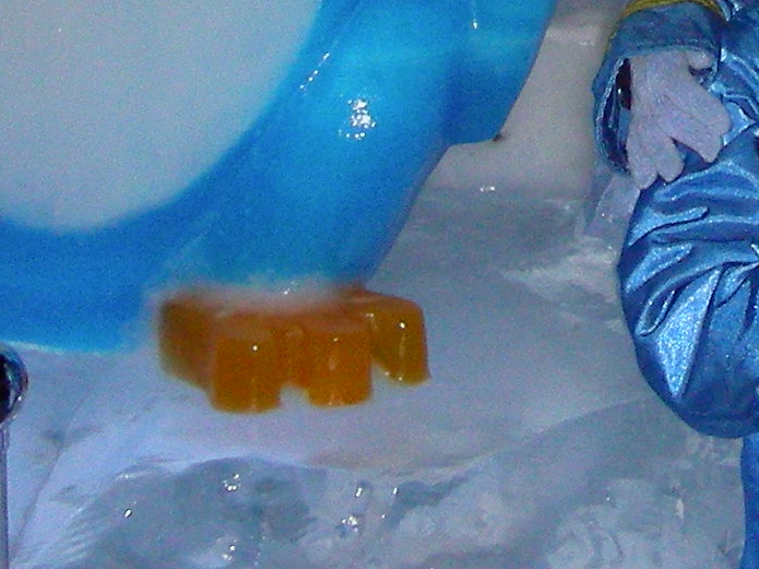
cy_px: -430
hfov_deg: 12.2
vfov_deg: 9.2
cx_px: 1126
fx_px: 3376
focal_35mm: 154
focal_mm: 6.3
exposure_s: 1/60.1
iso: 200
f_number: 3.5
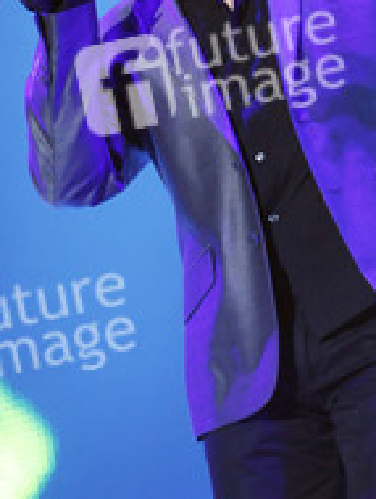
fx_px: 5838
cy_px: 205
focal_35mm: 404
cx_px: 287
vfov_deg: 4.9
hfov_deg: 3.7
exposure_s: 1/160
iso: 2000
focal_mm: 200
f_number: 4
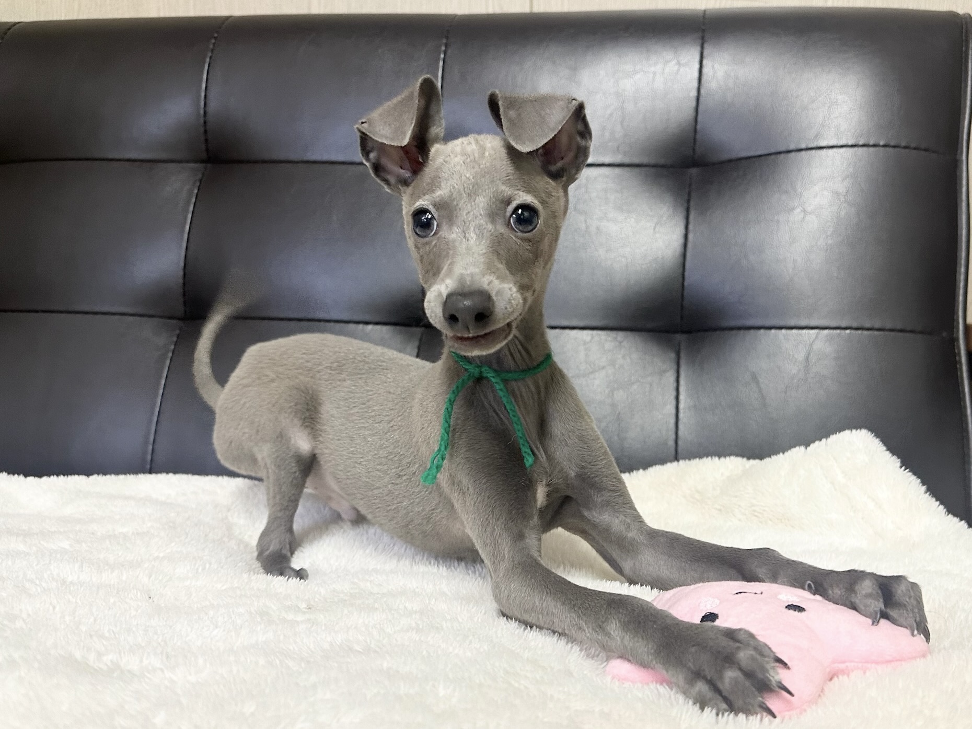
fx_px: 674
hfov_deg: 71.6
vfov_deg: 56.8
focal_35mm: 24
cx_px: 486
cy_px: 364
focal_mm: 6.86
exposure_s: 1/60
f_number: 1.78
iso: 250
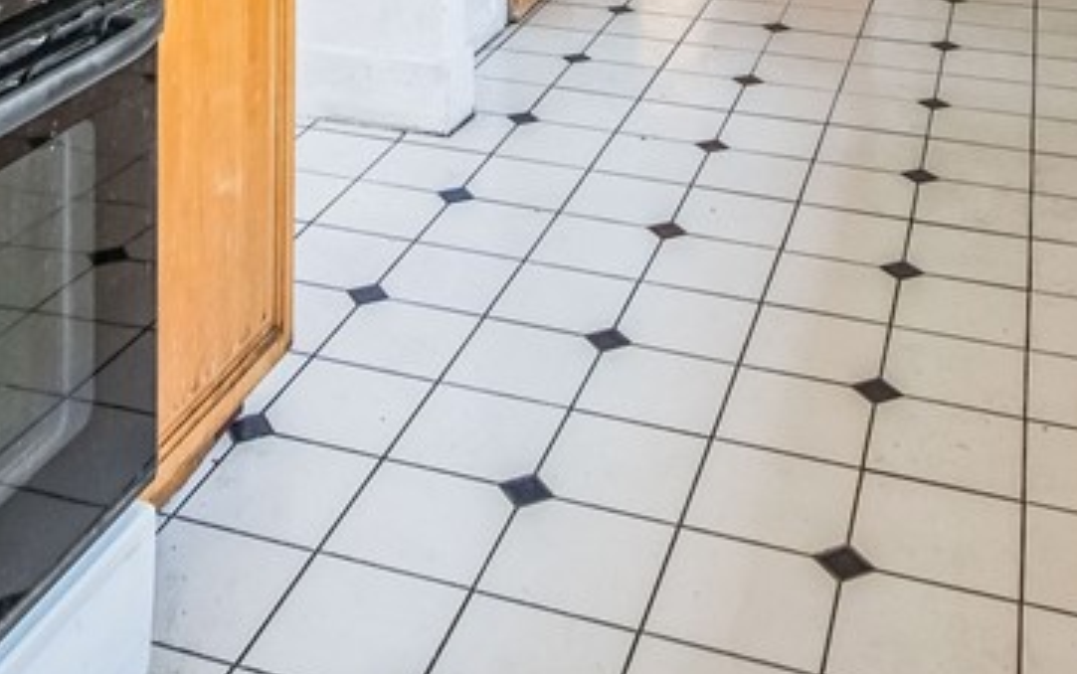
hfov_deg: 41.0
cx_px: 495
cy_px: -359
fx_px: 1439
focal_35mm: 49
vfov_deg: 21.7
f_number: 8
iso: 800
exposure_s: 1/30
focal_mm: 16
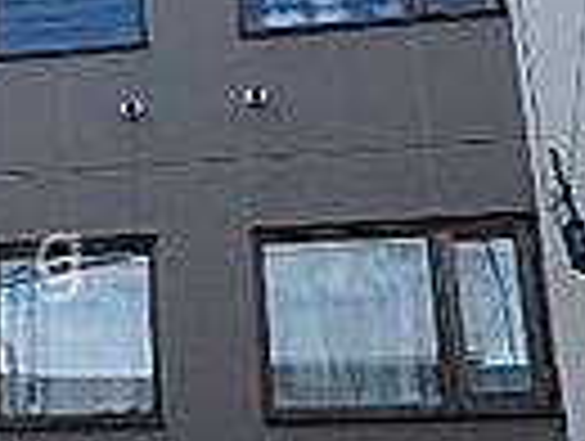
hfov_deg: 21.8
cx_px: -144
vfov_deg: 18.0
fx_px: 1388
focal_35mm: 82
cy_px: 259
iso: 125
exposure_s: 1/640
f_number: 3.5
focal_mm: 3.7
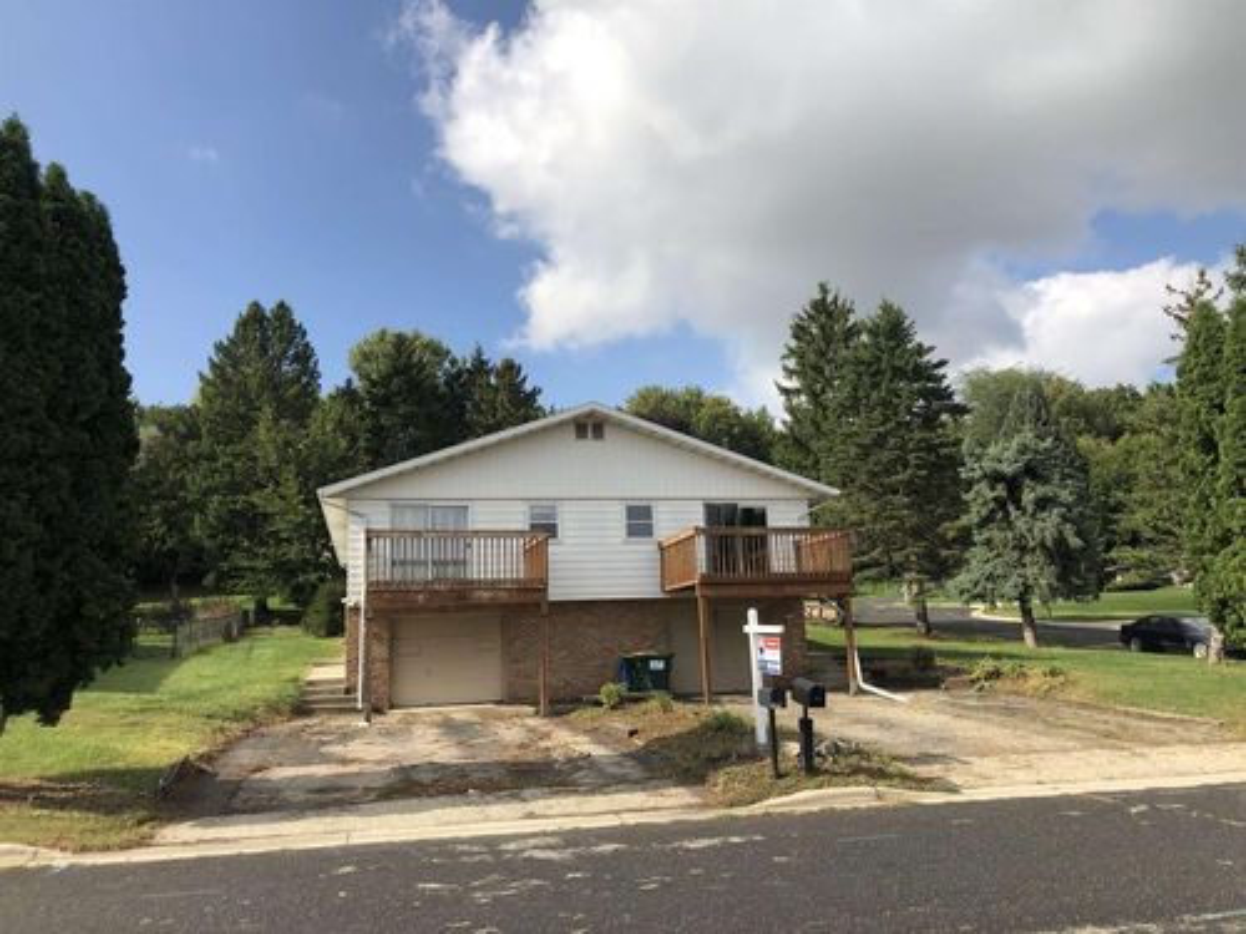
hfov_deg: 63.4
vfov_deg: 49.7
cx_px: 623
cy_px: 467
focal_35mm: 28
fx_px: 1008
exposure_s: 1/2208
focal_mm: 3.99
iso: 20
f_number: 1.8
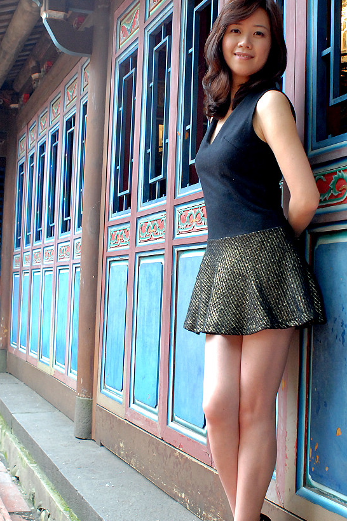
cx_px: 175
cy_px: 286
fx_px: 651
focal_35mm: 45
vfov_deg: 43.6
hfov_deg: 29.9
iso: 800
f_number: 5
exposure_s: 1/20
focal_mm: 24
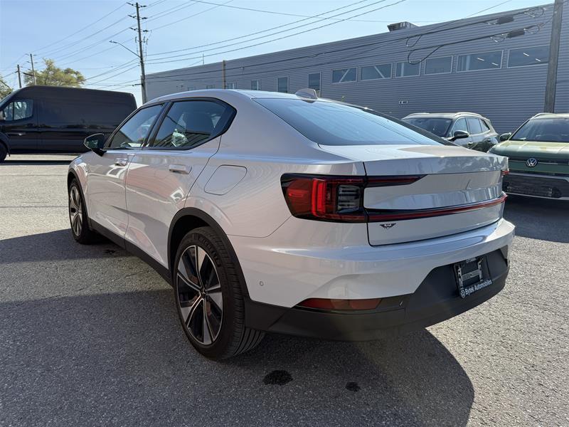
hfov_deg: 71.6
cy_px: 214
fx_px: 394
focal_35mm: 24
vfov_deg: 56.8
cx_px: 284
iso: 100
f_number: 1.78
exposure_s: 1/3425
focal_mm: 6.76
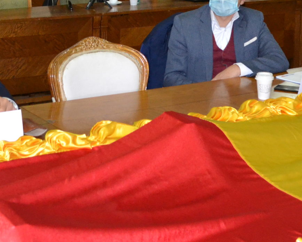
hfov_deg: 23.0
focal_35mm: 83
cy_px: -35
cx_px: 184
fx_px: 742
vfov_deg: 17.8
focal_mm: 20
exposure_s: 1/60
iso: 2500
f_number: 3.8
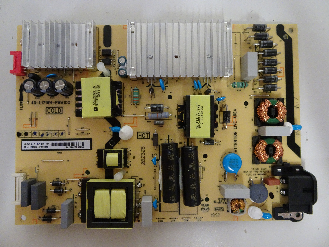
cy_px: 124
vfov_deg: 56.8
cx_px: 164
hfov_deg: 71.6
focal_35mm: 24
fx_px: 228
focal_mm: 4.1
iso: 800
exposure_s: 1/25
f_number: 3.5
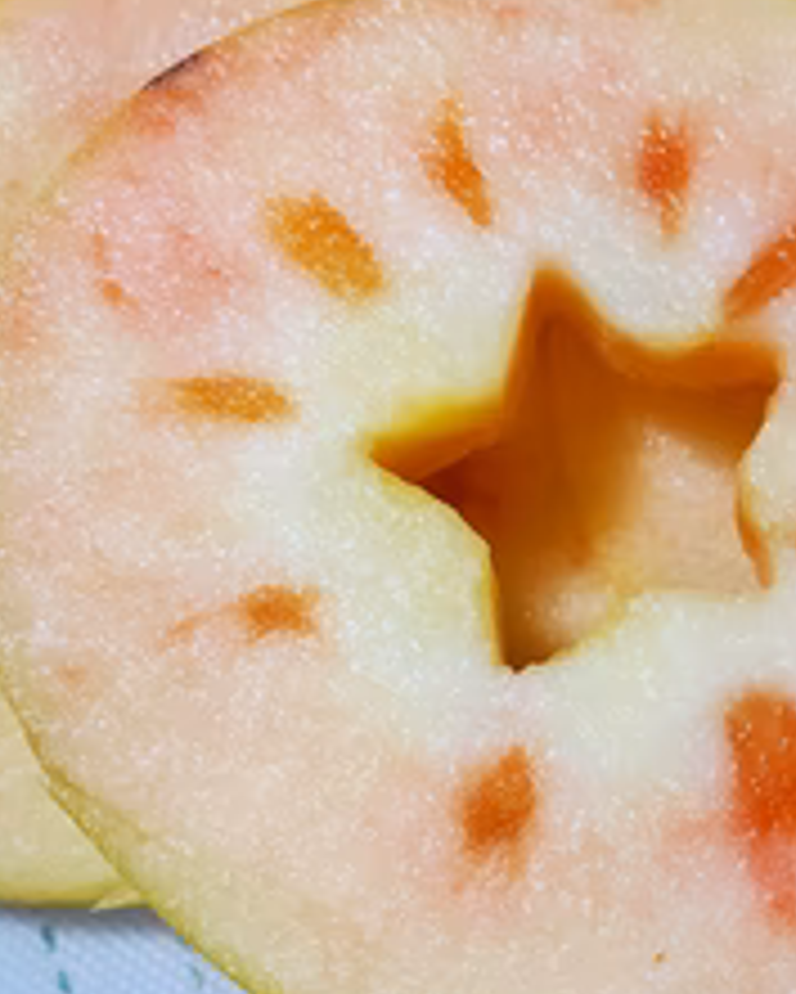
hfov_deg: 30.6
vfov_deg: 40.3
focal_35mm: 46
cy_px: 477
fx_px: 1354
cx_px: 787
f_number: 2.4
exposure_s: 1/50
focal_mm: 4.3
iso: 250
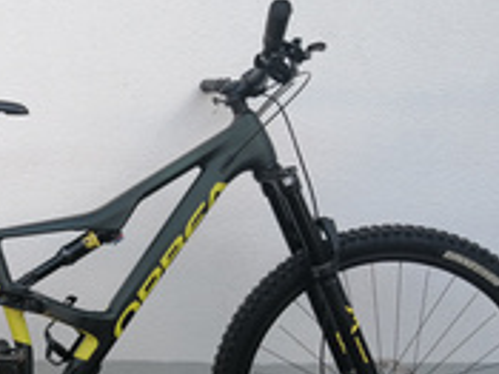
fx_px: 749
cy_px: 270
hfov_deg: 35.6
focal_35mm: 52
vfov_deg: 27.7
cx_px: 94
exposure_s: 1/148
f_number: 1.8
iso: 50
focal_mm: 3.95
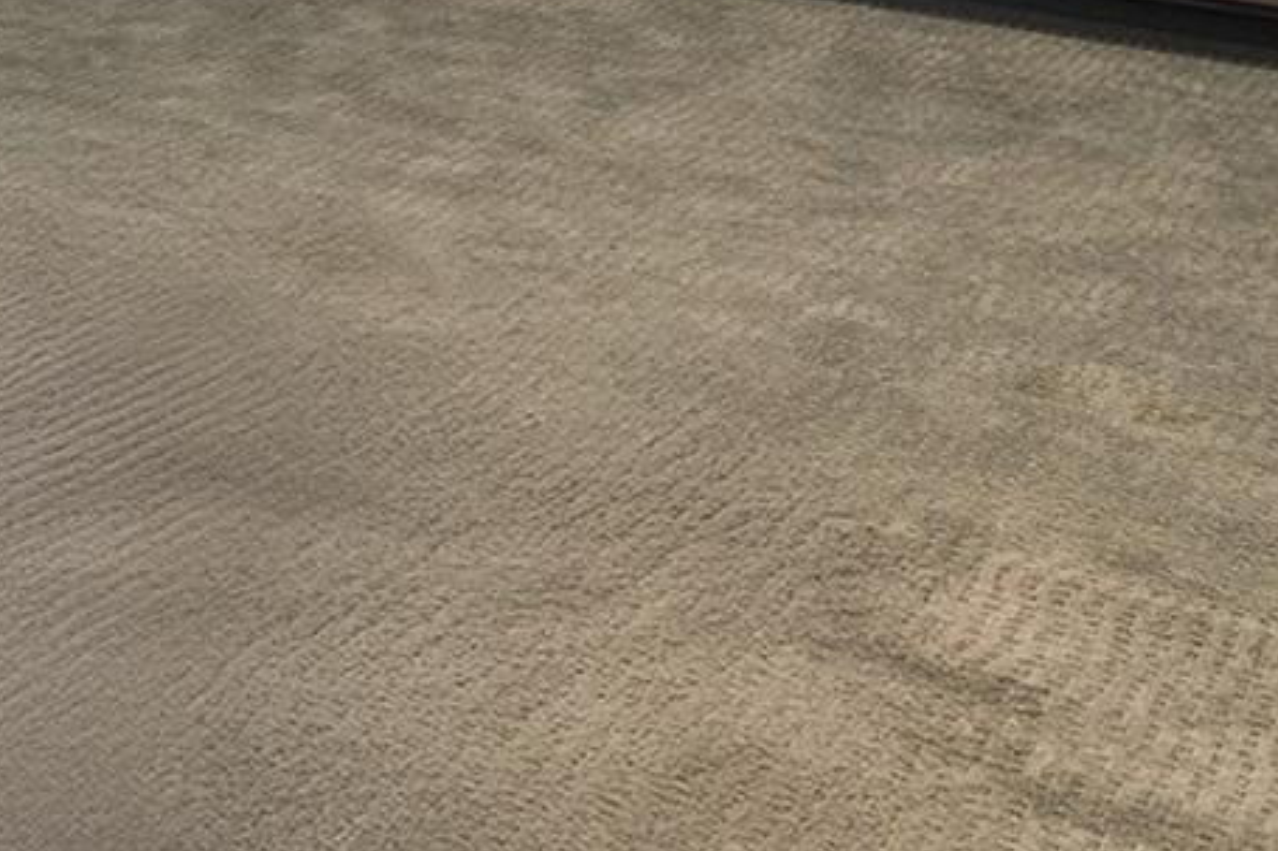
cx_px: -447
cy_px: -639
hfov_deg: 24.1
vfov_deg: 16.2
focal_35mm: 72
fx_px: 2555
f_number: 10
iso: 640
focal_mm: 16
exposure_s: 1.3
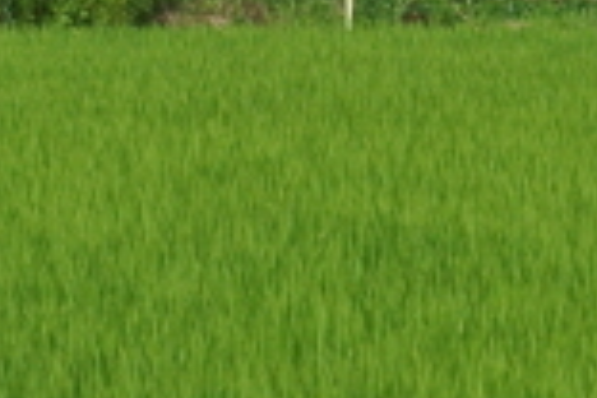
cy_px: 170
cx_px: 1244
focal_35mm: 566
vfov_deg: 2.4
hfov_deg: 3.6
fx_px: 9385
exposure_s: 1/1250
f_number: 4
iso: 100
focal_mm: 32
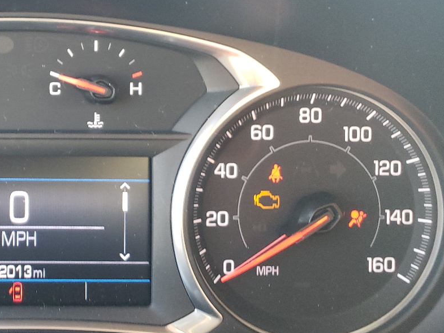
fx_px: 680
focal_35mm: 53
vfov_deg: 27.4
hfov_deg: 33.4
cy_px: 117
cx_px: 12
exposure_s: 1/60.2
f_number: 1.5
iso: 130
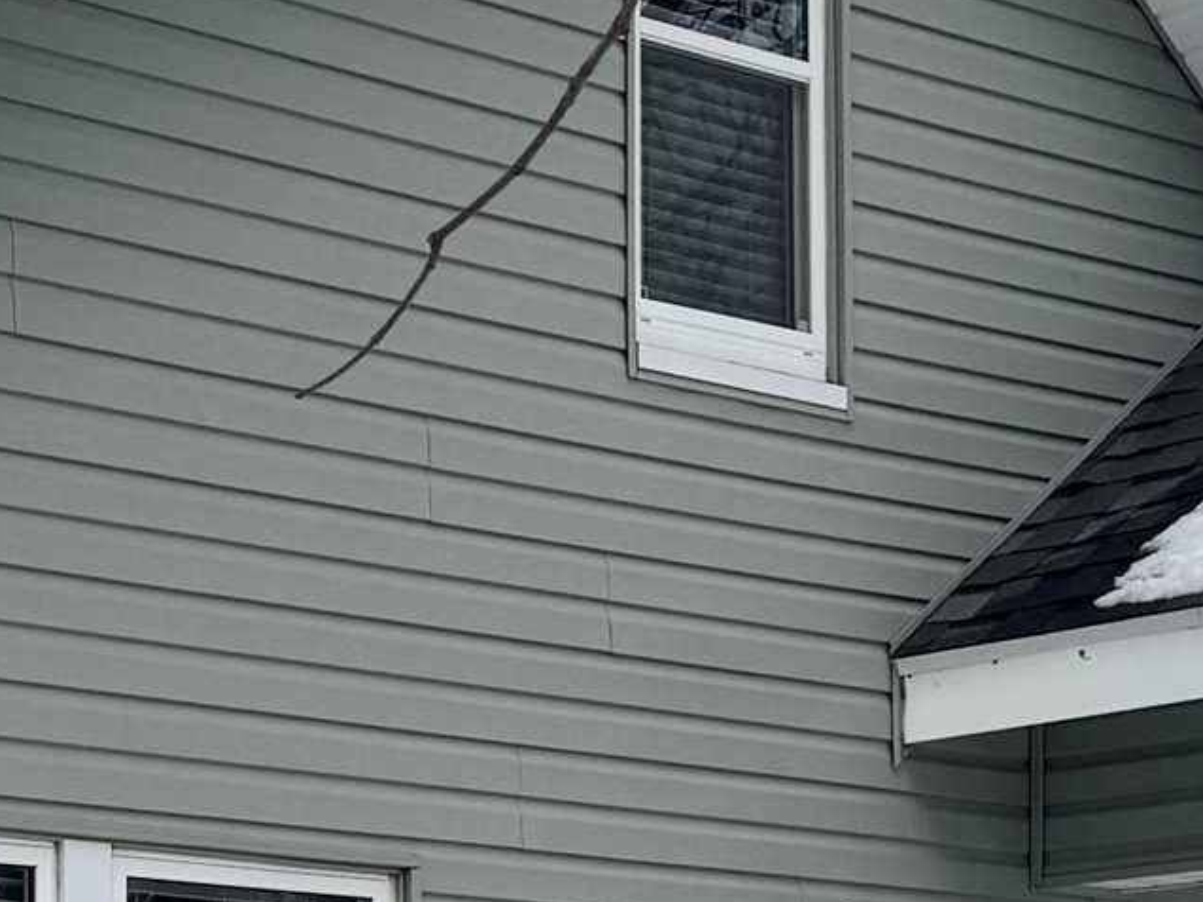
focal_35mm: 116
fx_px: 4031
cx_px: 68
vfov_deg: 12.4
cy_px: 1138
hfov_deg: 16.7
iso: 80
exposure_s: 1/6410
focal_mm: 6.76
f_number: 1.78
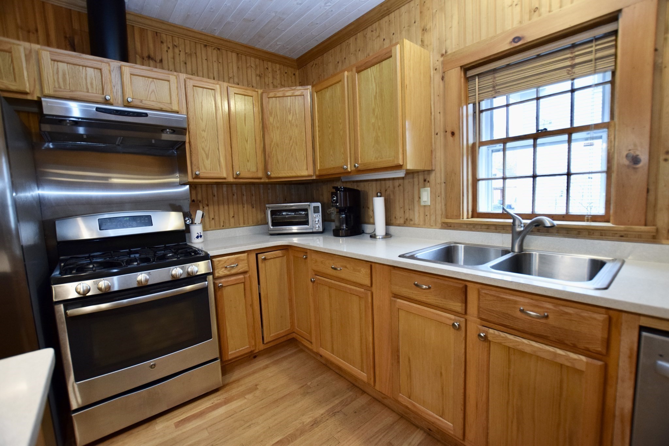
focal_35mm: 15
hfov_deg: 100.4
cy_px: 223
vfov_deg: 77.3
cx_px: 334
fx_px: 279
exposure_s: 1/60
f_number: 4
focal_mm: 10
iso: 800
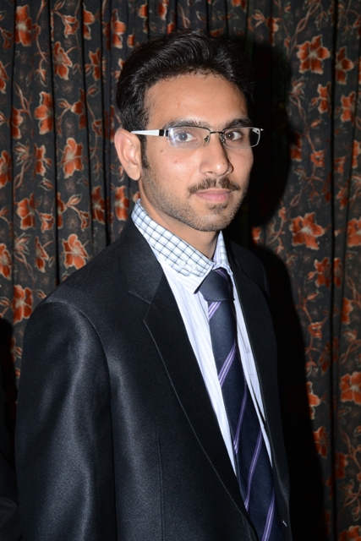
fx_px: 1082
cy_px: 270
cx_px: 180
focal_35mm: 72
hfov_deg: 18.9
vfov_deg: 28.1
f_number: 6.3
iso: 200
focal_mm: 48
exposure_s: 1/60
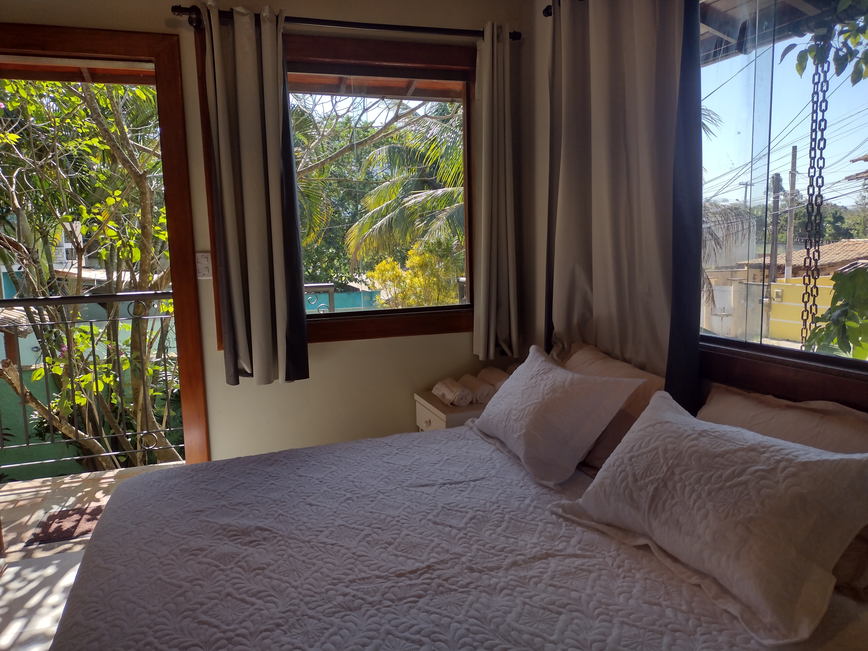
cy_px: 326
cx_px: 434
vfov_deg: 51.4
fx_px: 677
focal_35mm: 27
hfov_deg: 65.3
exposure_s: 1/594
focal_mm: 4.71
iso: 100
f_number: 1.7
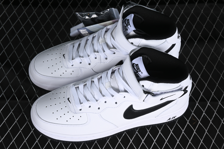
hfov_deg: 27.0
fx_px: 467
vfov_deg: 18.2
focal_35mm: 75
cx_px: 112
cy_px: 74
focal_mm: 50
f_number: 7.1
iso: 160
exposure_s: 1/80
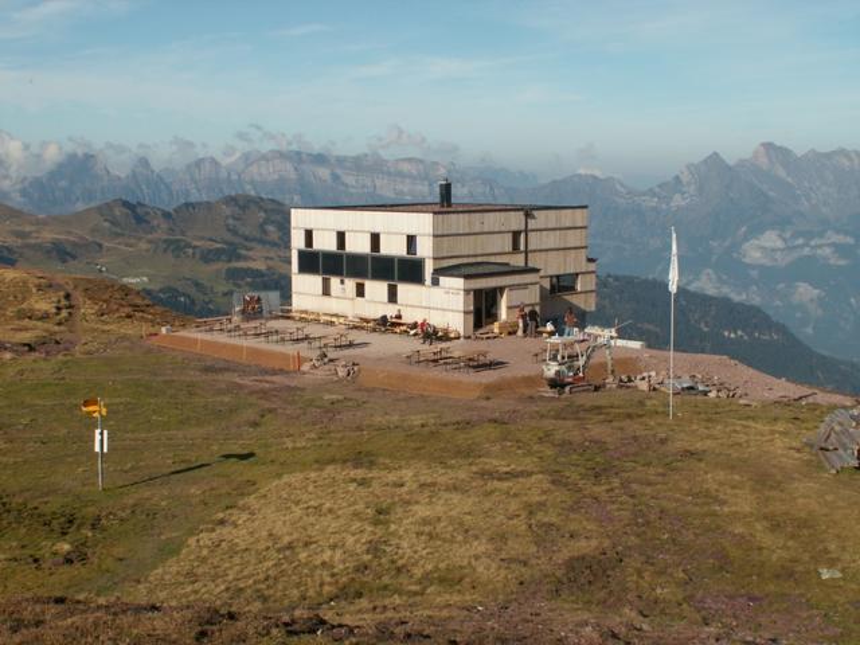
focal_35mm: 48
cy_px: 322
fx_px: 1193
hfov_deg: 39.7
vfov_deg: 30.3
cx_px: 430
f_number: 8
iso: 50
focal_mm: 7.98
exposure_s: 1/200
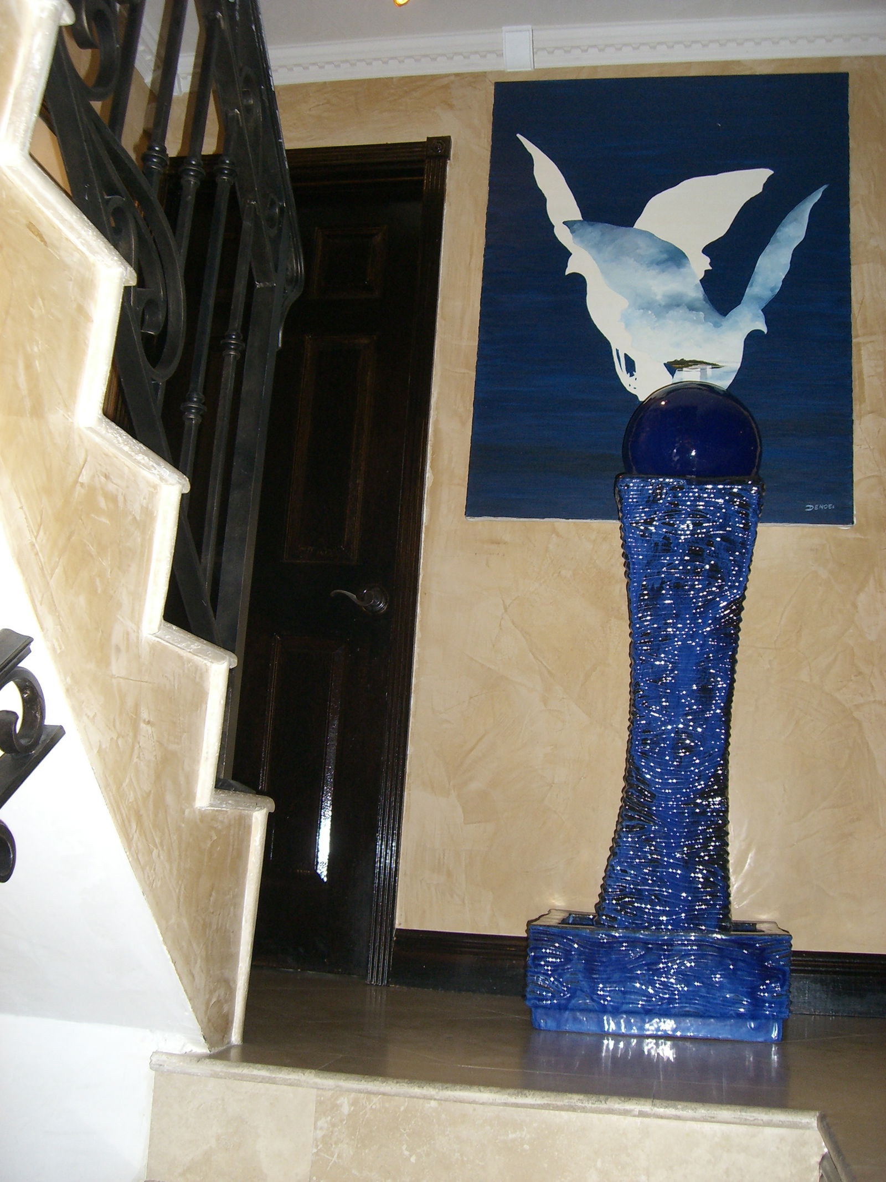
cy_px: 591
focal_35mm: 38
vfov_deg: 49.0
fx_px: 1297
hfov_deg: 37.7
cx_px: 443
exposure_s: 1/60
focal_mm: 6.2
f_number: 2.7
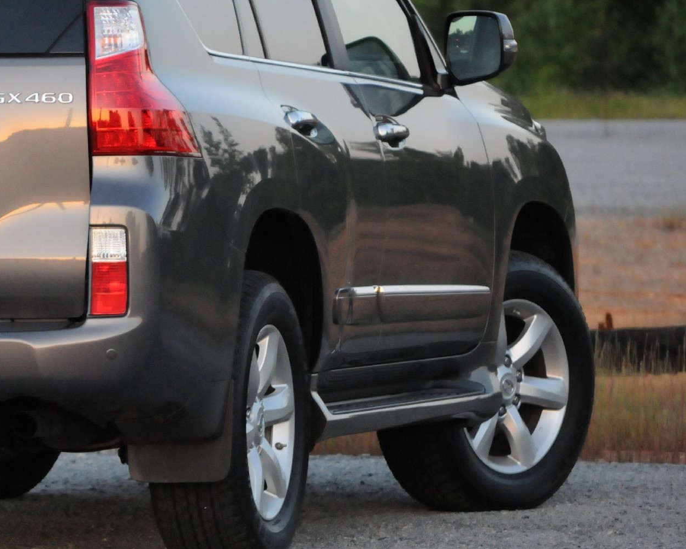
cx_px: 94
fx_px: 7674
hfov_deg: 5.1
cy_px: 178
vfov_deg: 4.1
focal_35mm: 378
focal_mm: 135
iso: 2000
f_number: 6.3
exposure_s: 1/200
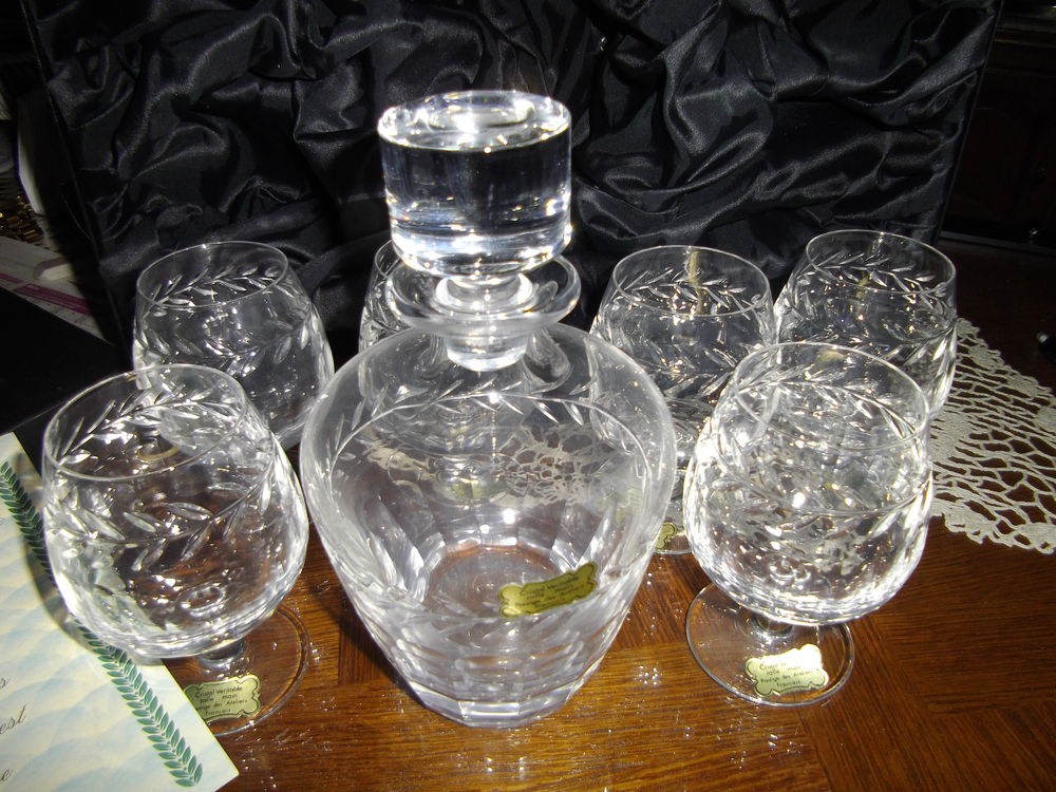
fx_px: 824
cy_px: 396
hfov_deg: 65.3
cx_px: 528
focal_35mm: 27
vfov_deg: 51.4
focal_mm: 4.9
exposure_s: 1/50
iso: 100
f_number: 3.2
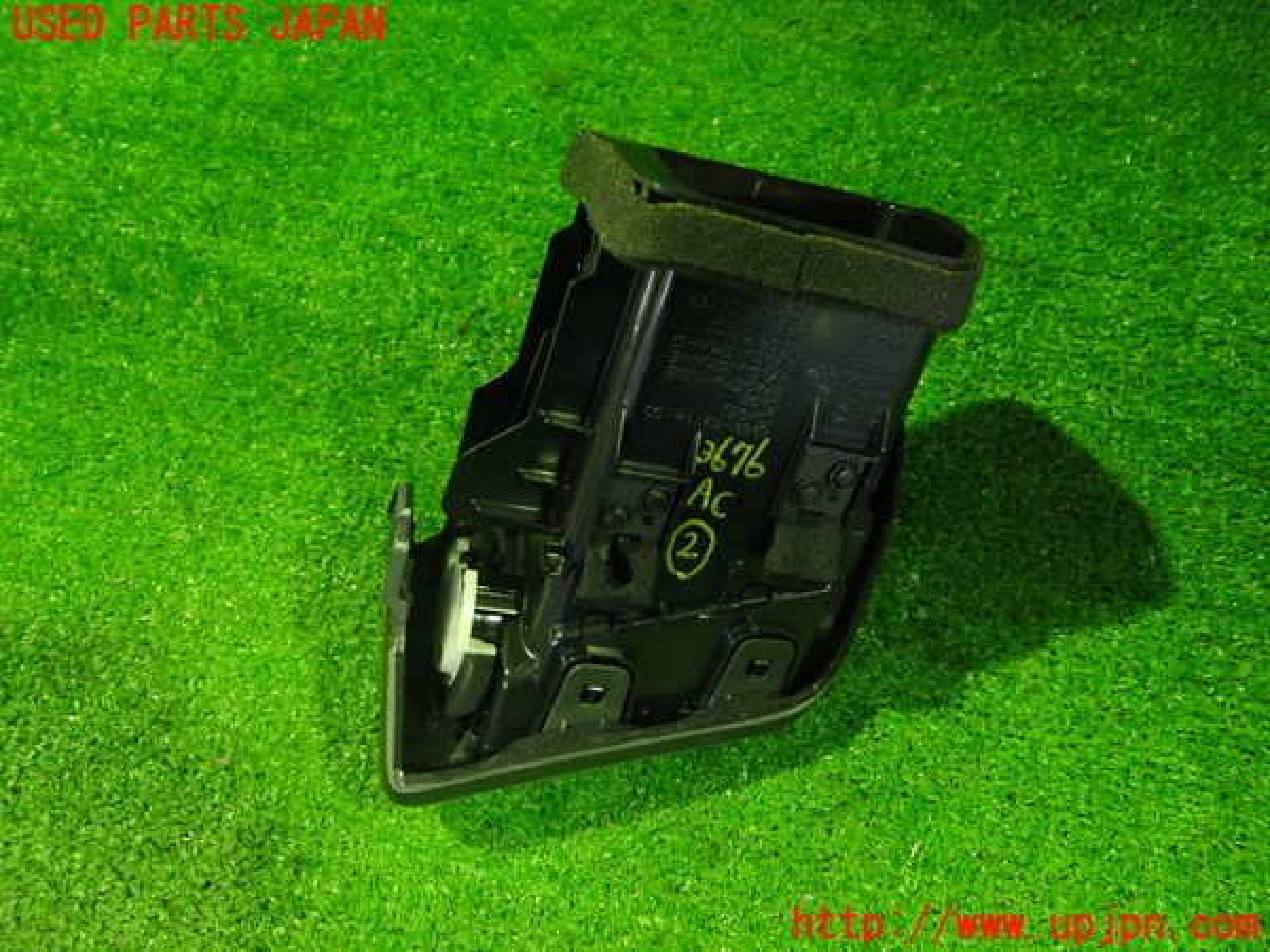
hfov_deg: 60.0
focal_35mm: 30
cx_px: 635
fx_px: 1101
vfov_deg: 46.8
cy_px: 476
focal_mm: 5.4
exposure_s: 1/20
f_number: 2.3
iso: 800
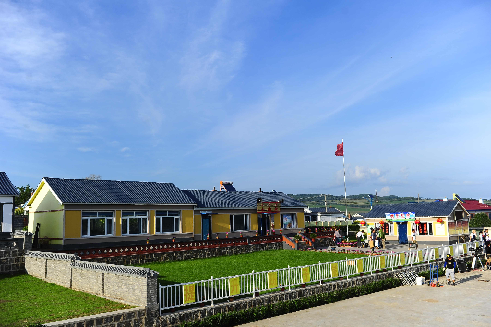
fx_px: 463
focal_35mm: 34
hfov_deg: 55.8
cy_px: 164
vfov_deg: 38.8
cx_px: 246
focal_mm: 34
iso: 200
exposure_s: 1/2000
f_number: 3.5
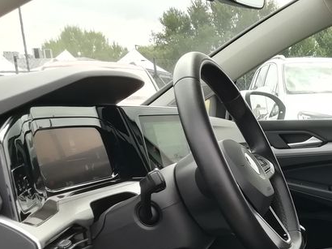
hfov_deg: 27.7
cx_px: 347
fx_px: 623
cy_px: 298
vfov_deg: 21.0
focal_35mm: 65
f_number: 2.2
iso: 50
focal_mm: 3.21
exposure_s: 1/169
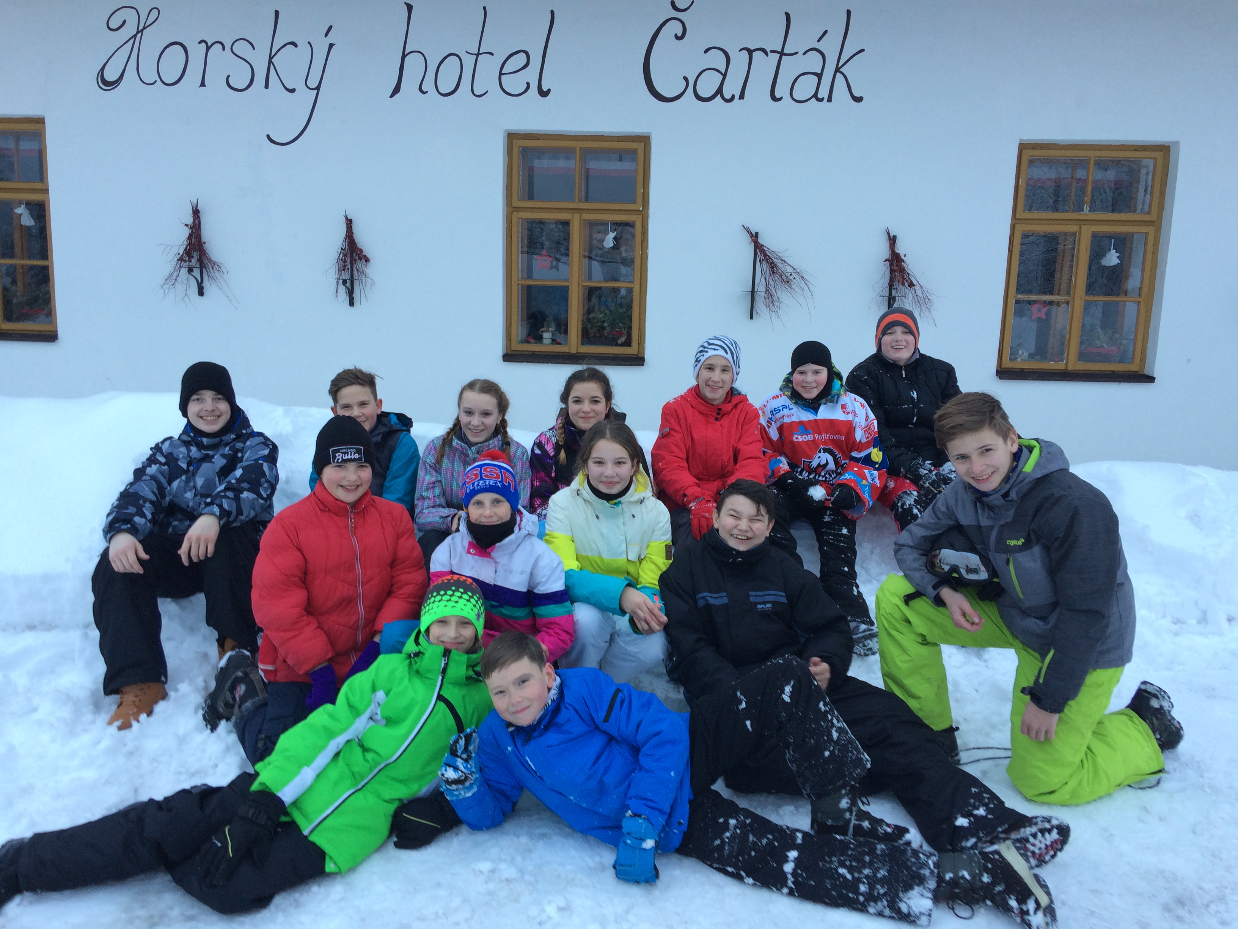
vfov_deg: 48.2
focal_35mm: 29
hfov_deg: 61.7
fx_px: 1037
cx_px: 619
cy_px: 464
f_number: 2.2
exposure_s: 1/50
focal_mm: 4.15
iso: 40
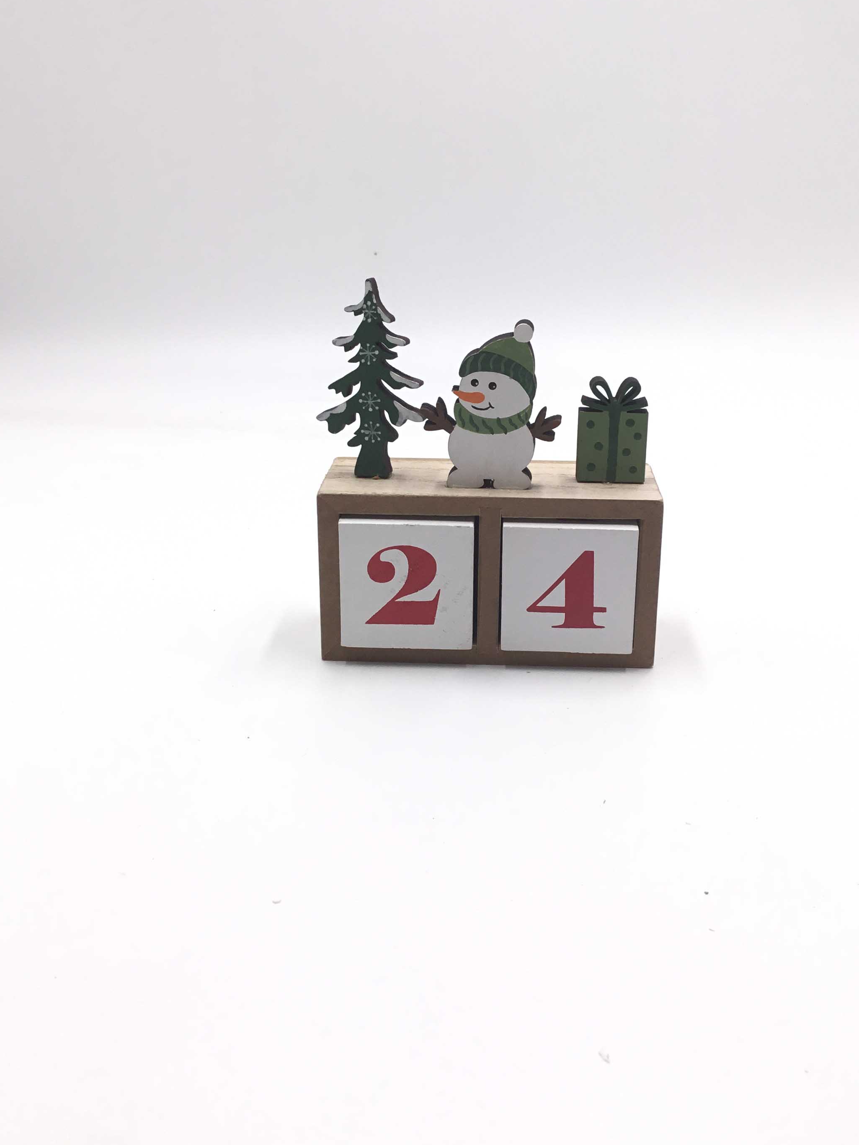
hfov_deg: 38.6
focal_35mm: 37
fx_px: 1224
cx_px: 476
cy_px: 524
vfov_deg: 50.1
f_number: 2.4
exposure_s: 1/177
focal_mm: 3.3
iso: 25
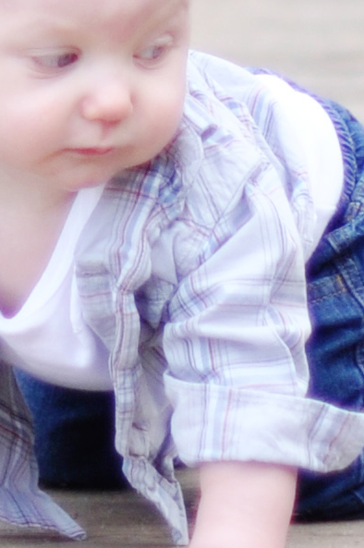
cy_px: -659
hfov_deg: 2.5
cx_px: 42
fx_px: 8239
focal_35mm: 542
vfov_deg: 3.8
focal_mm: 50
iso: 200
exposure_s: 1/1250
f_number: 1.4
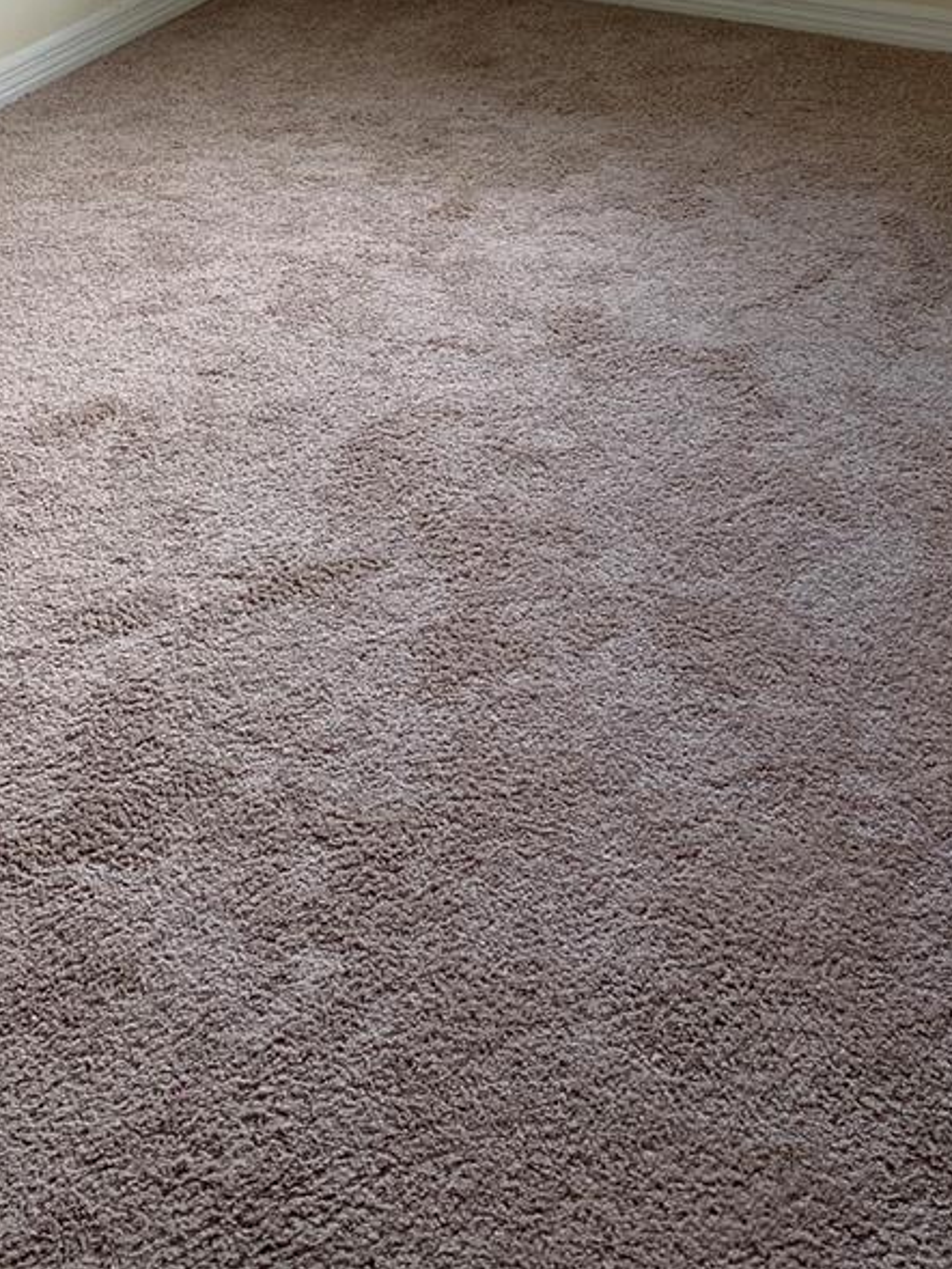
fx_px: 1943
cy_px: -22
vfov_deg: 33.0
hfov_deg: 27.5
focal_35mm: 53
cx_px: 467
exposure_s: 1/121
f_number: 1.8
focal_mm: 4.25
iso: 64
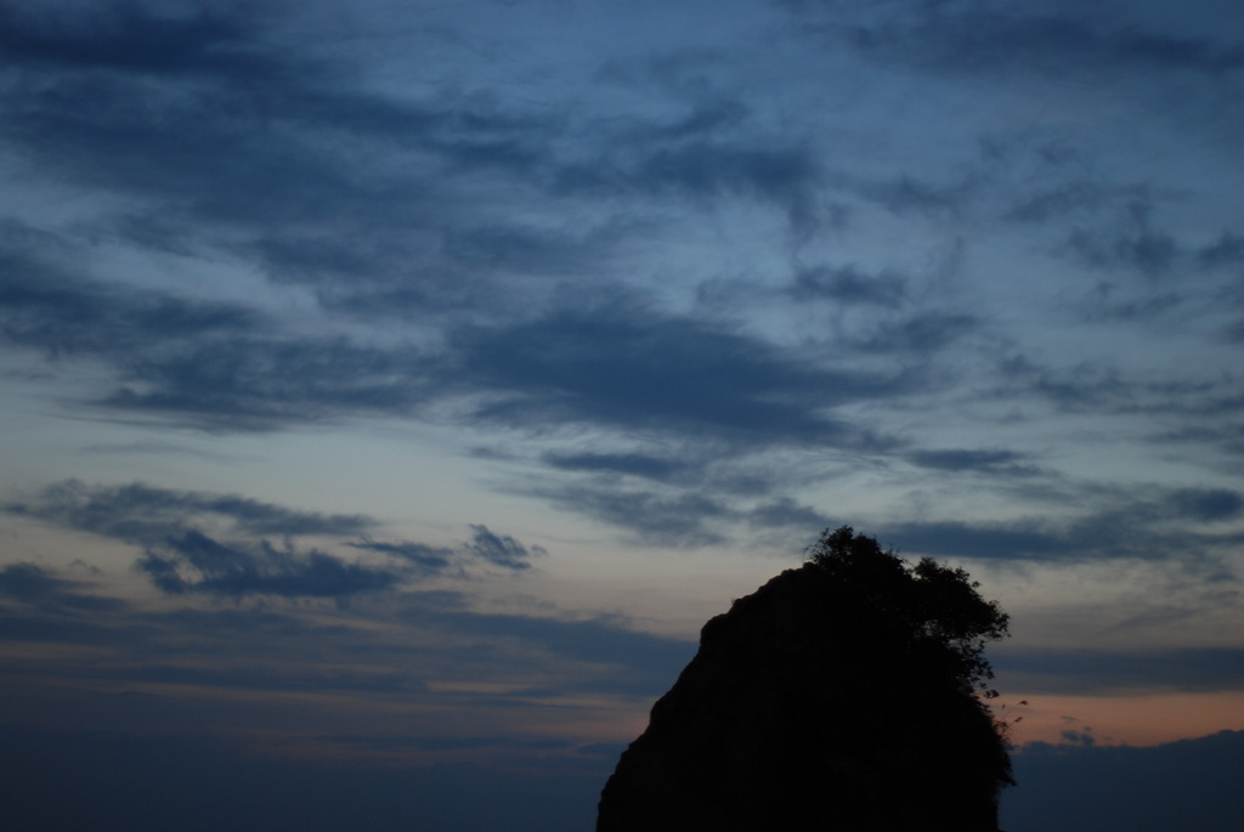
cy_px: 416
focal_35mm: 75
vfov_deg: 18.2
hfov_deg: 27.0
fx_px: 2594
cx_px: 622
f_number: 1.4
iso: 100
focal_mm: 50
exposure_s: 1/8
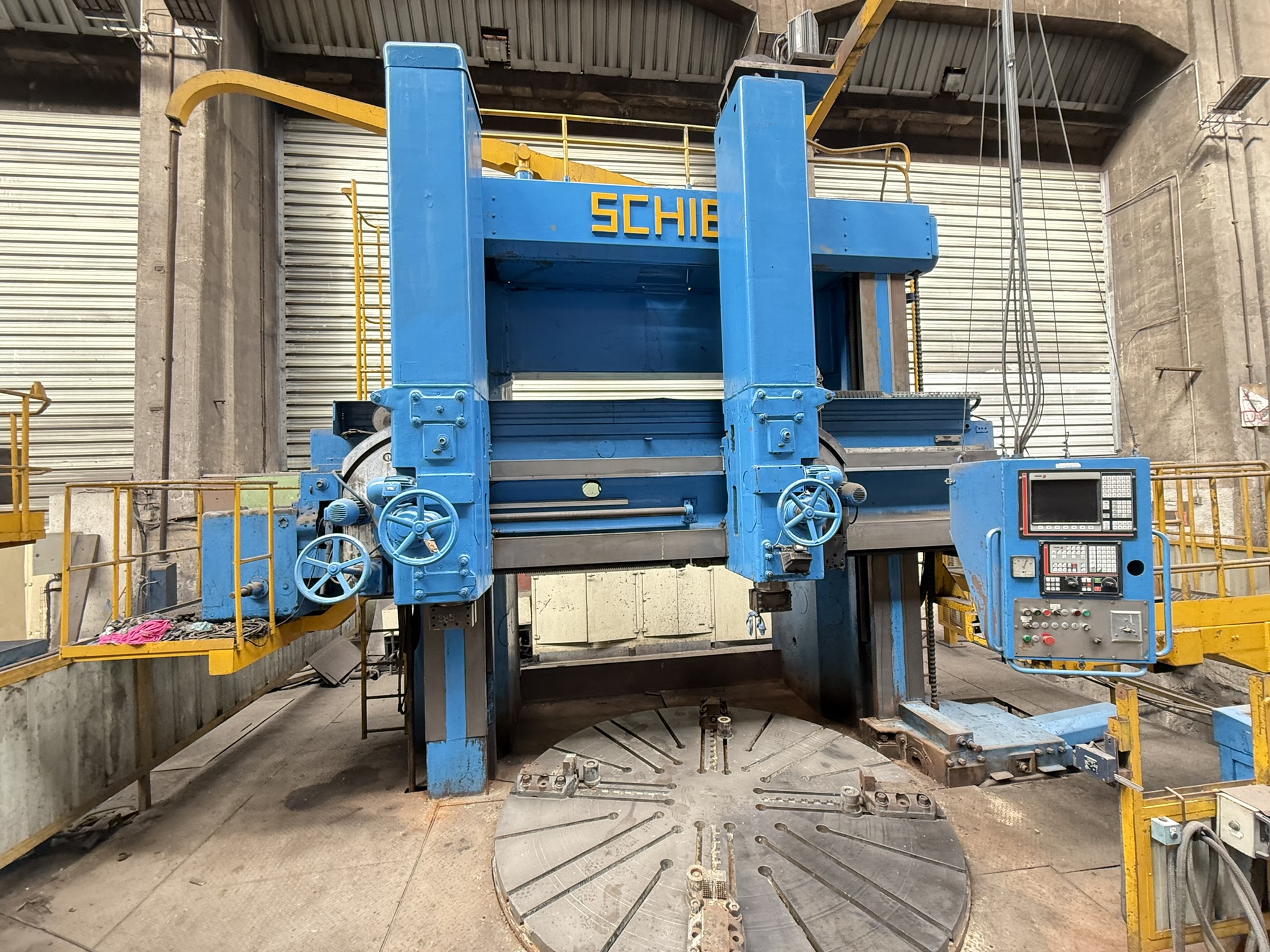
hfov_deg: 102.1
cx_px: 635
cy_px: 476
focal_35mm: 14
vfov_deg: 85.7
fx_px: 514
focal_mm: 2.22
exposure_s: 1/63
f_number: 2.2
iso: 320
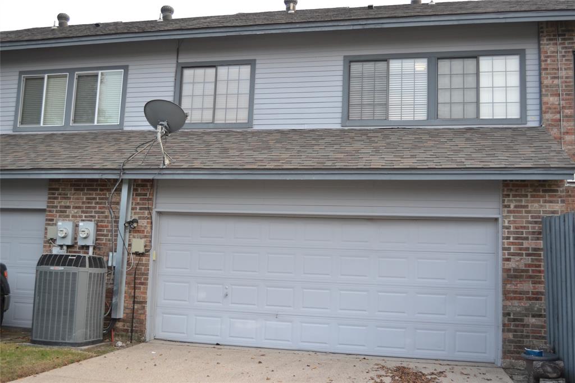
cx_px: 288
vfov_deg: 36.8
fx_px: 575
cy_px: 192
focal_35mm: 36
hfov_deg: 53.1
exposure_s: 1/30
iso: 400
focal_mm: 24
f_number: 4
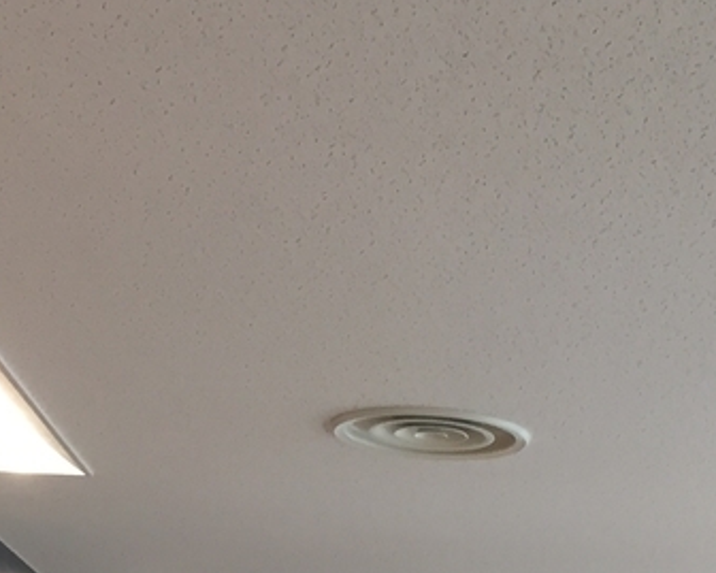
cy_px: 929
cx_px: 756
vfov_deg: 14.0
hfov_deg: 18.4
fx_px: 2141
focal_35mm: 101
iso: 50
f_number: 2.2
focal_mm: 4.15
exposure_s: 1/33
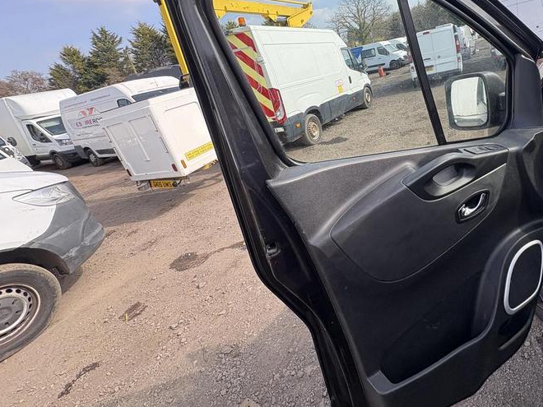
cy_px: 141
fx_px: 298
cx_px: 359
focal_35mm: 19
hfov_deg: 82.0
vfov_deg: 67.1
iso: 40
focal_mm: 2.22
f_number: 2.2
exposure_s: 1/341
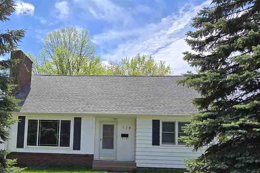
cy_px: 129
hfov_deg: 66.1
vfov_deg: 46.3
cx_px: 93
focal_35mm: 27
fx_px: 195
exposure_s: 1/2558
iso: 50
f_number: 2.2
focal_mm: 2.2
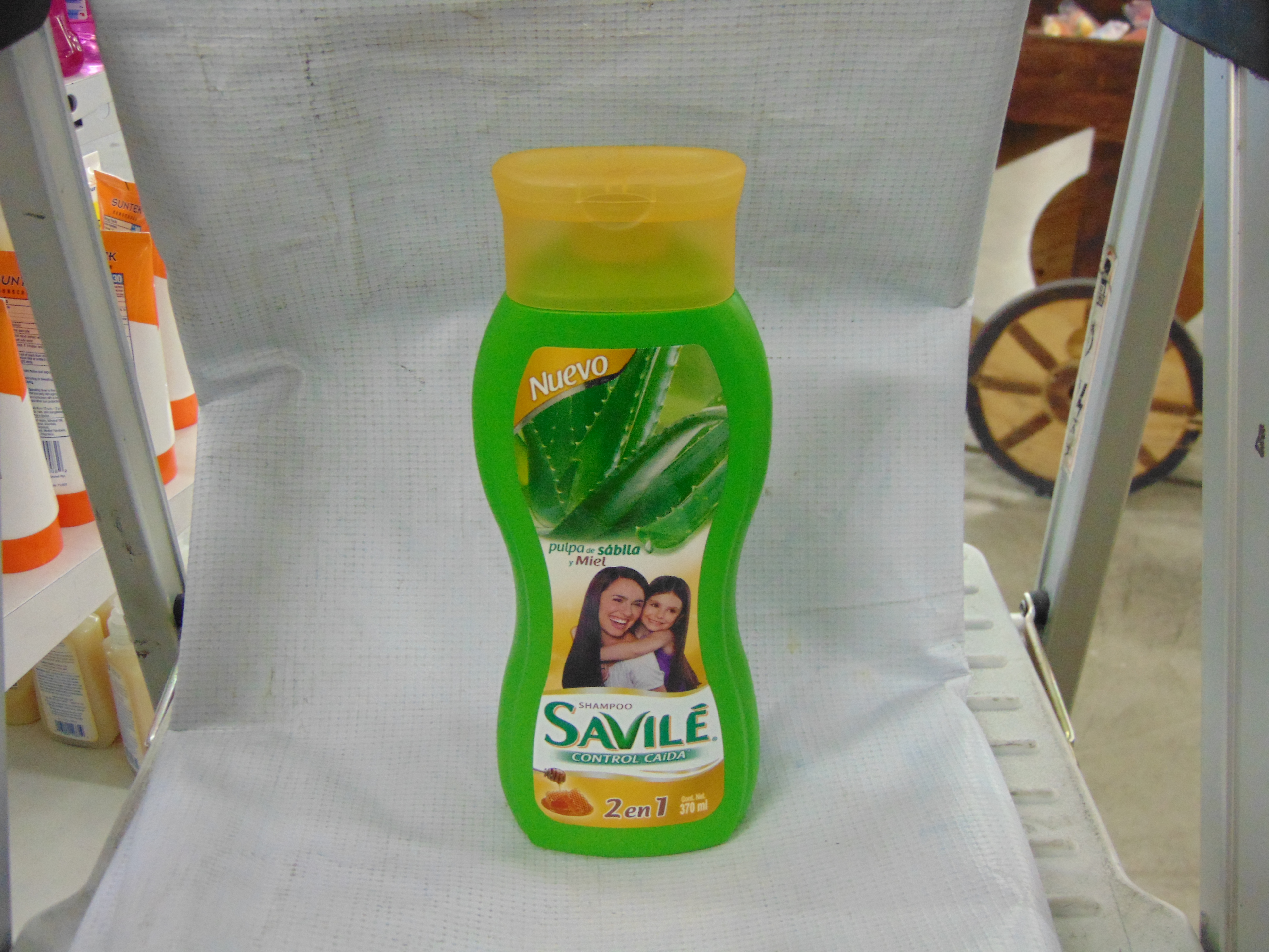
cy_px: 476
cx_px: 634
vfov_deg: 36.8
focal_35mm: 39
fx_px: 1430
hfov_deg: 47.9
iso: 400
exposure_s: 1/30
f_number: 3.3
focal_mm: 6.9
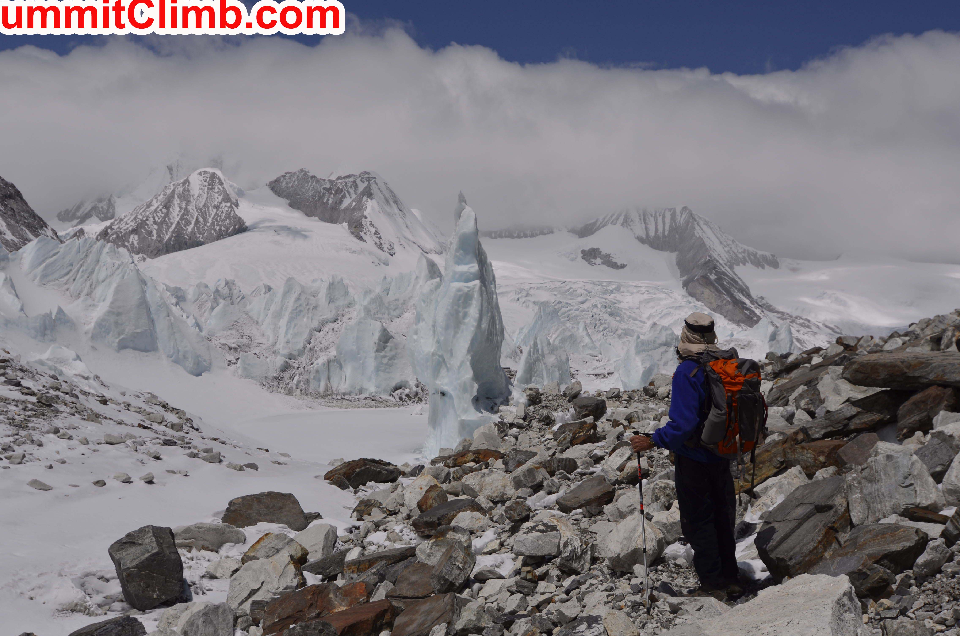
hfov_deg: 49.6
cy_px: 317
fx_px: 1038
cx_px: 459
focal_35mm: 39
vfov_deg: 34.1
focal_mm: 24
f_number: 8
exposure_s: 1/2500
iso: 100
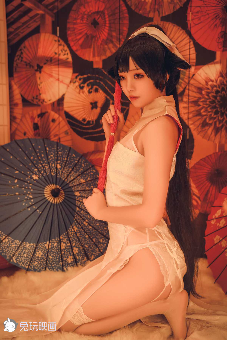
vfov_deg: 50.7
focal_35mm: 38
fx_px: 359
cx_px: 114
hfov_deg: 35.1
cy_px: 170
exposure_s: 1/15
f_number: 3.5
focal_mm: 38
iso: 400
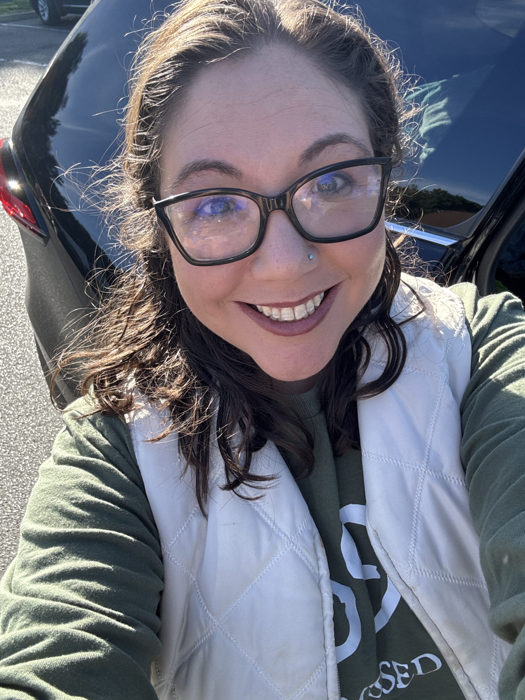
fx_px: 607
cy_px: 350
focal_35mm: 30
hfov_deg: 46.8
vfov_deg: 60.0
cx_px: 262
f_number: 1.9
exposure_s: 1/203
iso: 25
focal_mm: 2.69
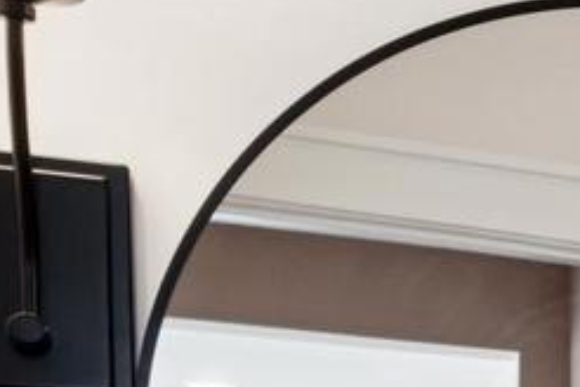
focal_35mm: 117
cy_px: 795
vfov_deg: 10.6
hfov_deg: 11.6
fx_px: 1885
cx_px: 1648
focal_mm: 13.2
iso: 400
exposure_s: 1/15
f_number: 8
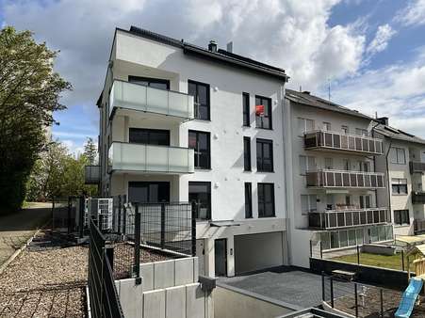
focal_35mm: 29
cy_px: 159
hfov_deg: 61.7
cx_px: 212
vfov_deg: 48.2
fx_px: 356
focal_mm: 3
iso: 25
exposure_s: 1/2801
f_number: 1.8
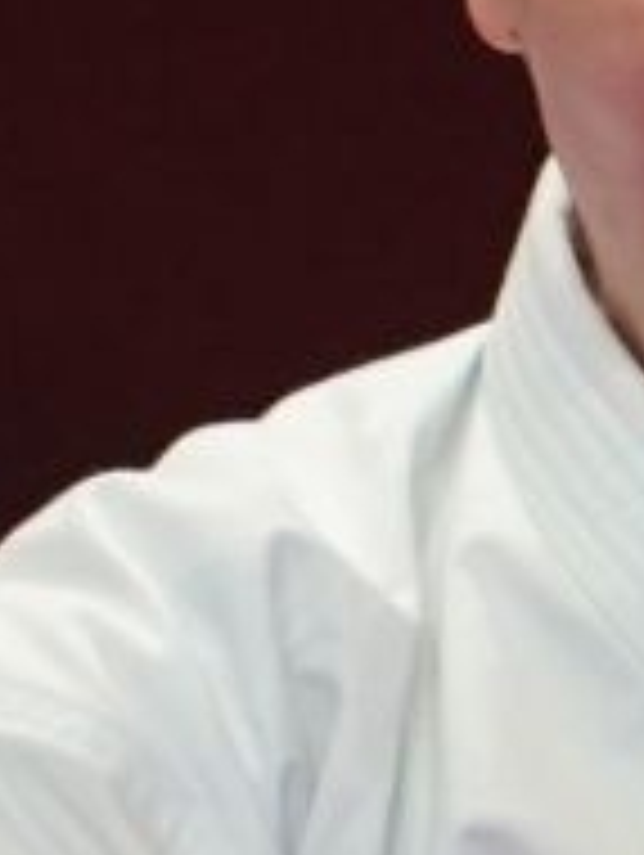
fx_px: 94545
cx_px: 649
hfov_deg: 0.4
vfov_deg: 0.5
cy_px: 927
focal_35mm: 3820
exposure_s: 1/500
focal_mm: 280
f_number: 4
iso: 1600
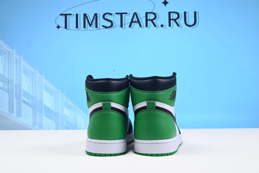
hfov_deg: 47.4
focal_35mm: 41
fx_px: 295
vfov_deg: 32.7
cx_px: 130
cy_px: 86
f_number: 16
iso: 100
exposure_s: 1/2
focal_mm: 41
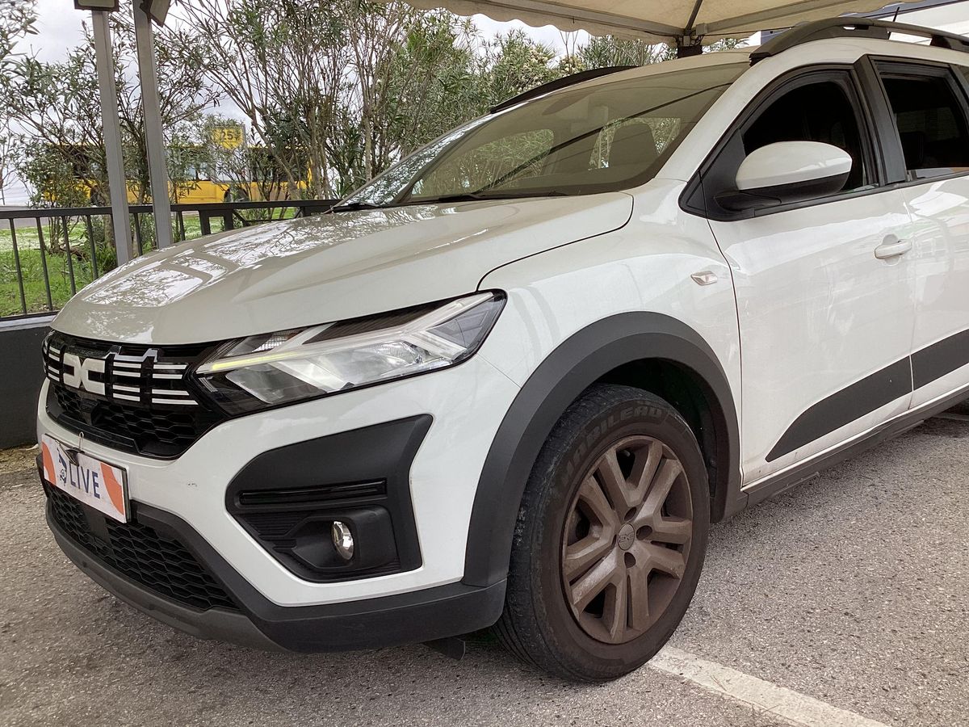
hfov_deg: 58.4
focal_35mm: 31
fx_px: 868
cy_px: 364
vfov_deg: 45.4
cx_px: 484
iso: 25
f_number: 2.4
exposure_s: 1/201
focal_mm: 3.3
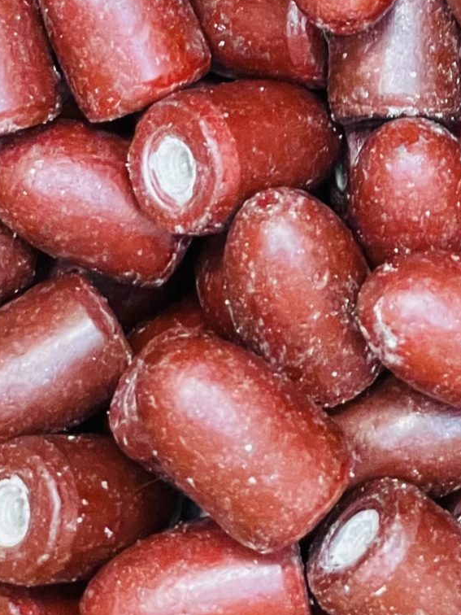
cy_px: -377
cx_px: 642
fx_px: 3125
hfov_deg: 8.3
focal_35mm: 176
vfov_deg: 10.7
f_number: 2
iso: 800
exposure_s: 1/40
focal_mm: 6
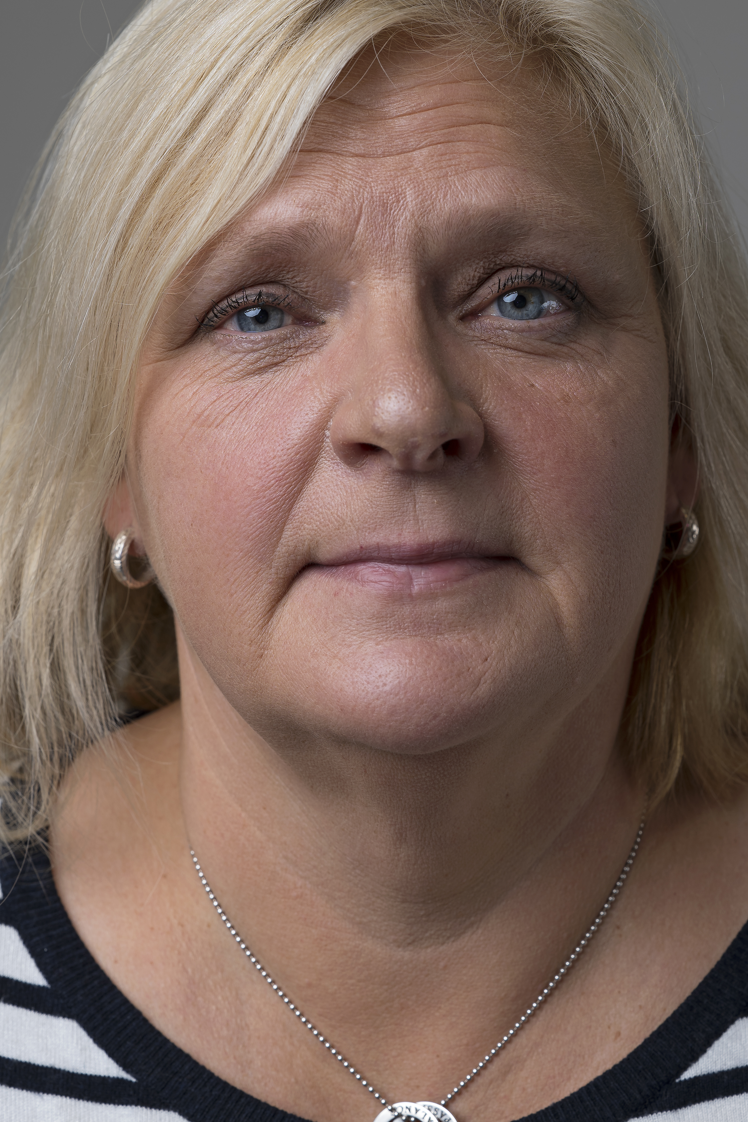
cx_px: 427
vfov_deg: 20.4
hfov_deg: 13.7
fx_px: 3116
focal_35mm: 100
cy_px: 546
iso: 100
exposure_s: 1/125
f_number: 5.6
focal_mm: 65
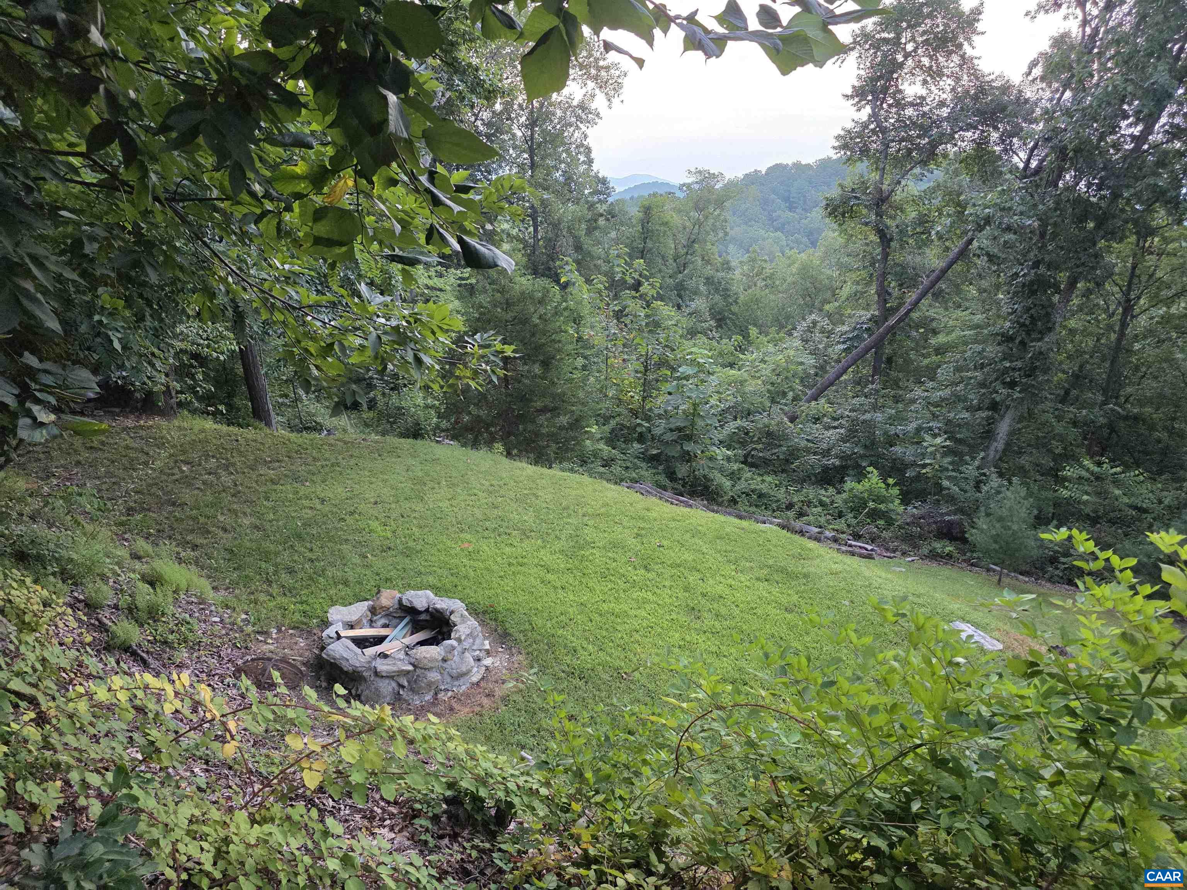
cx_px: 594
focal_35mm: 23
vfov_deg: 58.9
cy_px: 445
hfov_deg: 73.9
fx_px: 789
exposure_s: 1/120
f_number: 1.7
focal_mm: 6.3
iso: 640
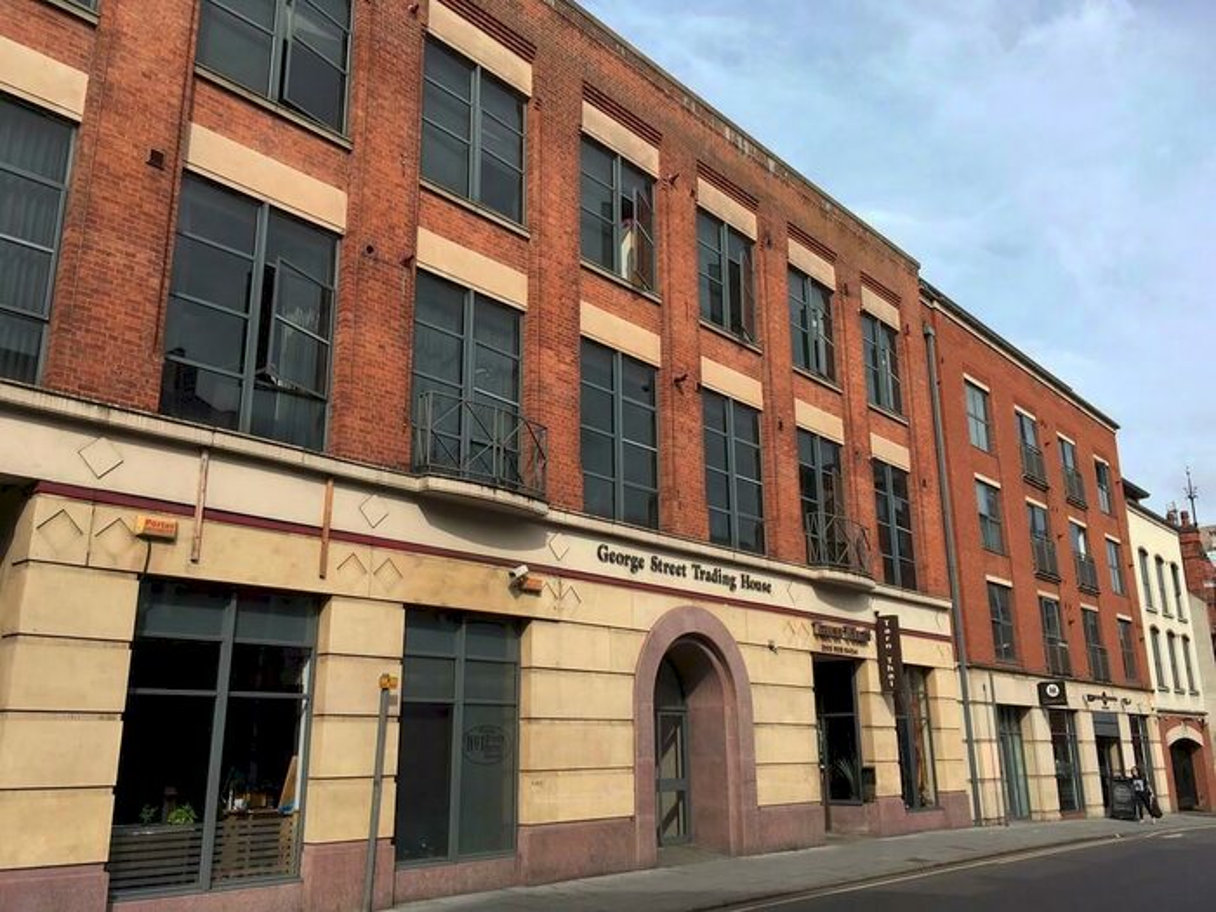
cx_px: 608
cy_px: 456
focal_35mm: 29
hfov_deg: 61.7
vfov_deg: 48.2
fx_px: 1019
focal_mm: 4.15
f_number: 2.2
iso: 25
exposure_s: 1/1326
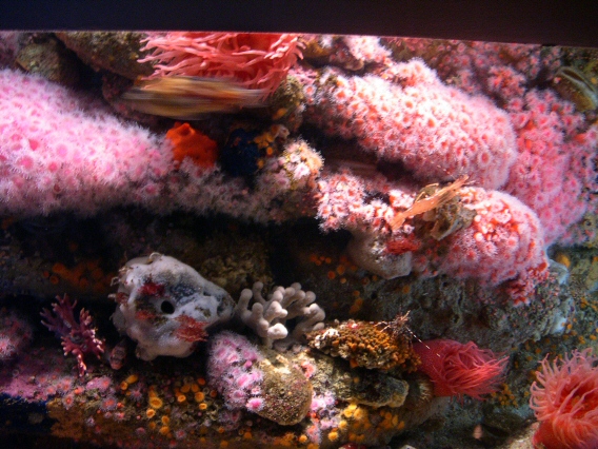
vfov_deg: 37.7
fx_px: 656
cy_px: 224
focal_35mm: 38
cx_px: 299
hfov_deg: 49.0
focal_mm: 8
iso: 400
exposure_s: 1/5.6
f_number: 2.8
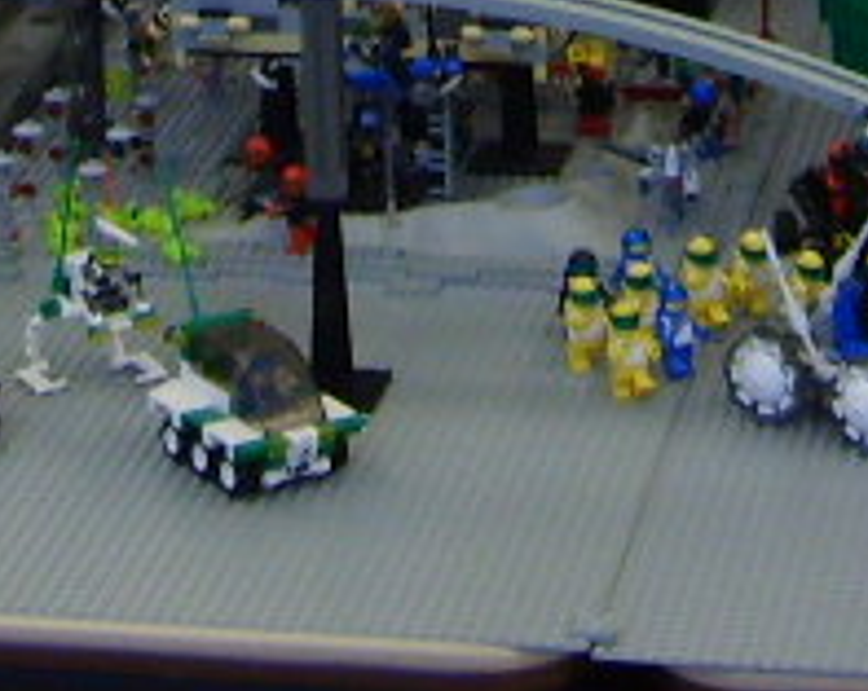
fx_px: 4566
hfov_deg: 10.9
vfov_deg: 8.1
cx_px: 335
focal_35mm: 178
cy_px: -871
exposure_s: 1/30
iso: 100
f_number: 2.8
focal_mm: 5.8
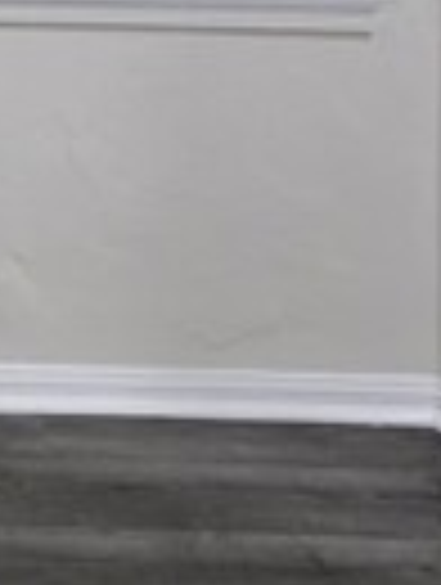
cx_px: 36
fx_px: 1913
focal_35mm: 113
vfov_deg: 14.5
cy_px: -580
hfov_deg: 13.0
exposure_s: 1/120
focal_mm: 6.3
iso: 800
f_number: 1.7
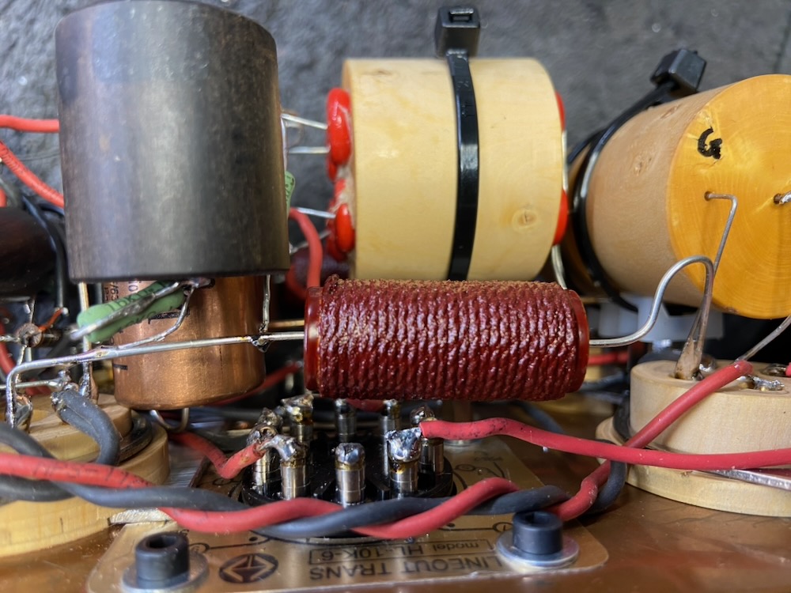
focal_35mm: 25
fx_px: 571
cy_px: 296
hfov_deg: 69.4
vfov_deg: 54.9
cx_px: 396
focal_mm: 4.25
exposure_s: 1/50
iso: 100
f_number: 1.8
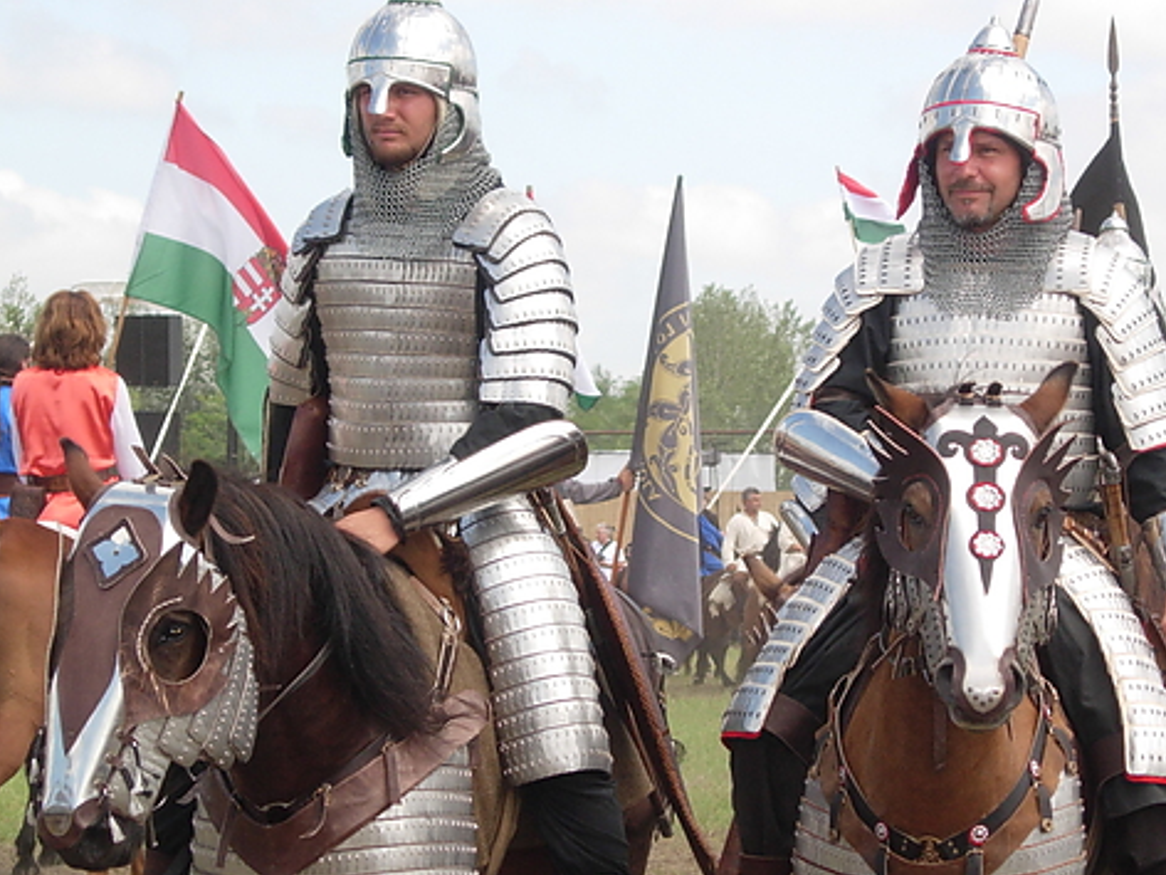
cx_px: 716
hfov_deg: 12.5
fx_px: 5322
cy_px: 557
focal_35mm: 158
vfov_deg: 9.4
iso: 79
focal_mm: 23.4
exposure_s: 1/332
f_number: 4.9
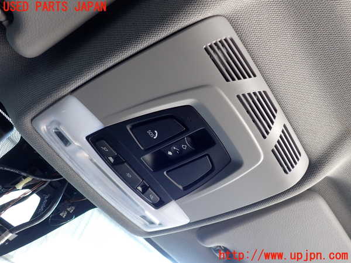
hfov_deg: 60.0
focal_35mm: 30
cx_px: 176
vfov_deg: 46.8
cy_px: 132
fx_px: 304
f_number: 2.3
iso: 200
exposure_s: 1/60
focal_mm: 5.4
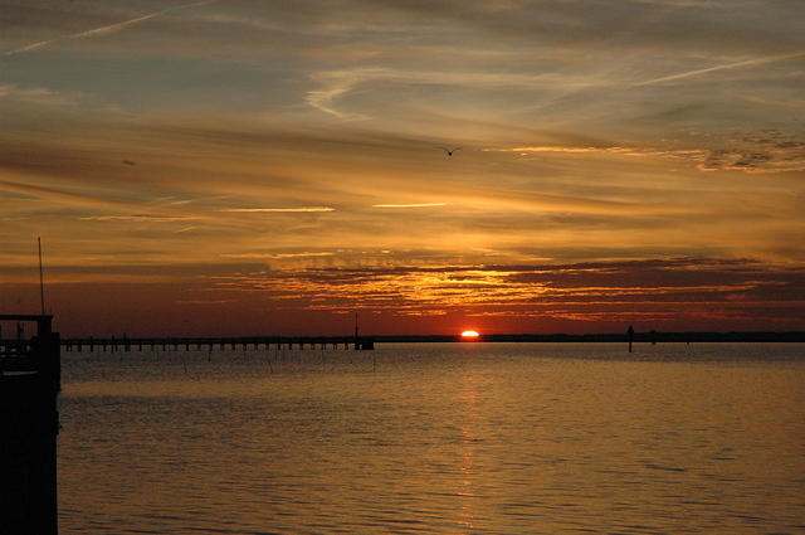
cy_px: 268
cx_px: 402
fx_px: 2345
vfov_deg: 13.0
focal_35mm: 105
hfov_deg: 19.5
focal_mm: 70
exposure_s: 1/1000
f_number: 16
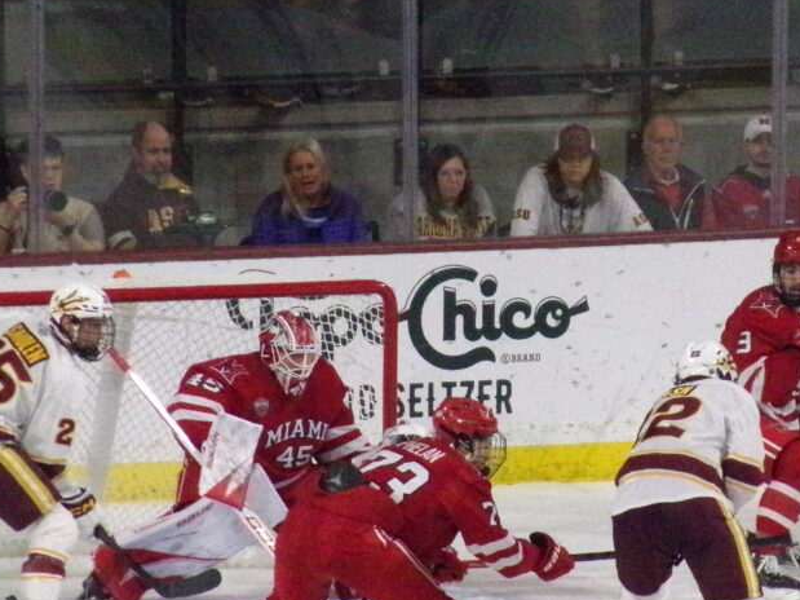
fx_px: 14834
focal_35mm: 642
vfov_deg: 2.3
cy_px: 445
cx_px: 362
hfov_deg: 3.1
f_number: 5.9
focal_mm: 59.4
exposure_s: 1/500
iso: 3200
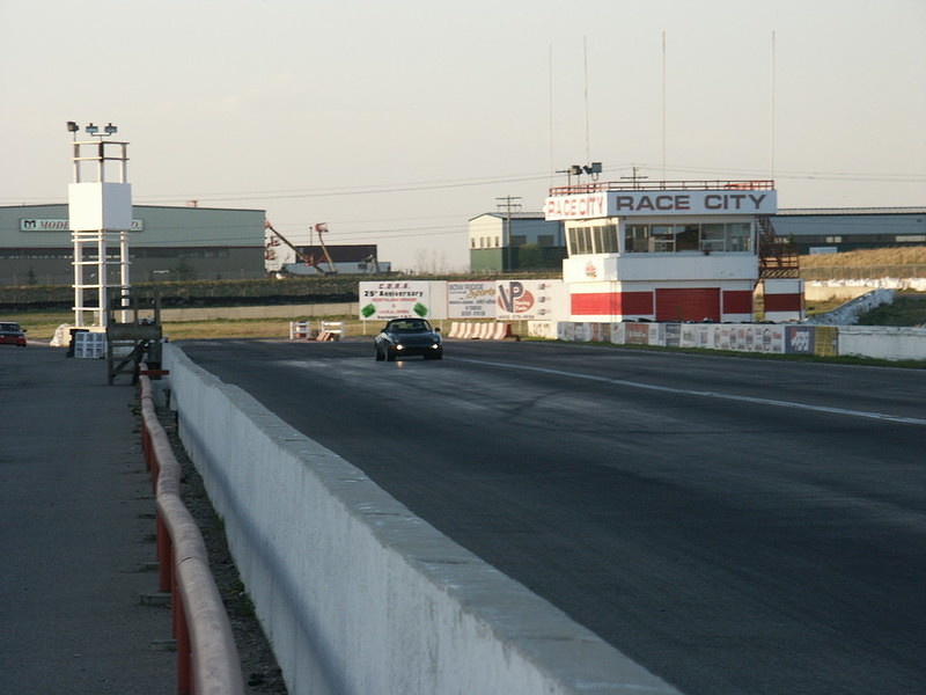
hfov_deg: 9.9
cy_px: 348
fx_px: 5350
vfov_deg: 7.4
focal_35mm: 200
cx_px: 463
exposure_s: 1/180
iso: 100
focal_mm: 50.69
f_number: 4.5
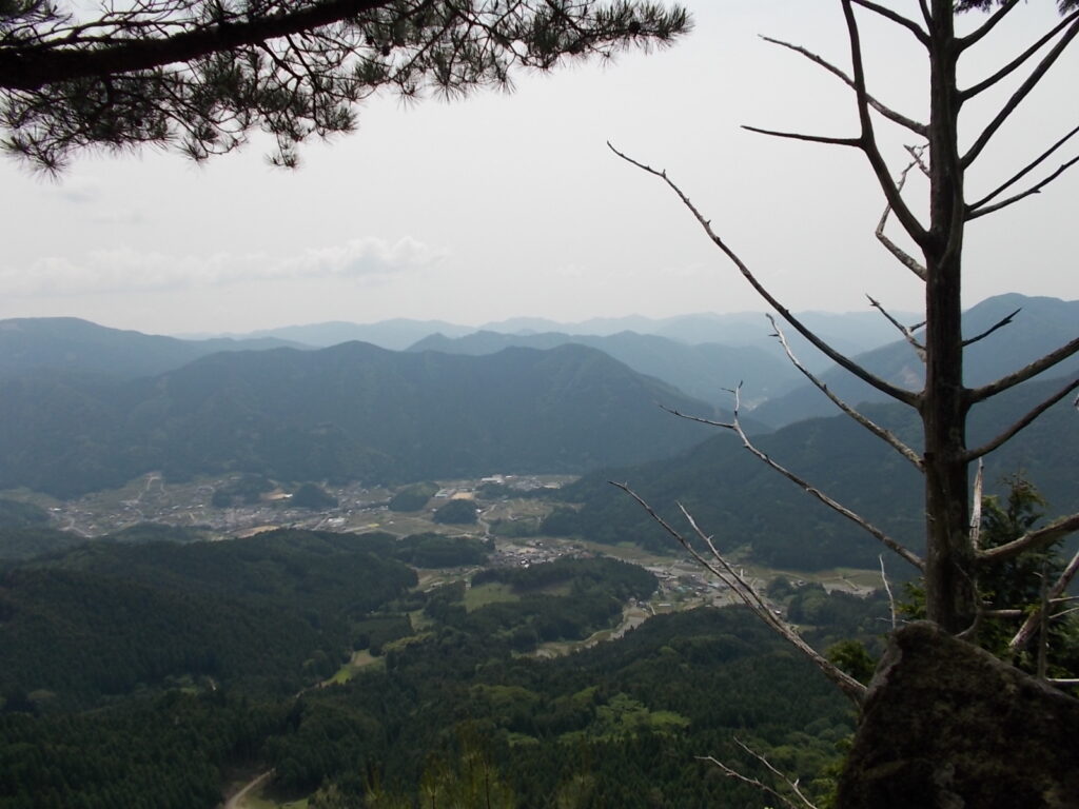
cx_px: 540
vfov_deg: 53.1
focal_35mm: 26
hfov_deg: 67.3
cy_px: 404
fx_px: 810
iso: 80
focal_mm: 4.6
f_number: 8
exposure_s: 1/200
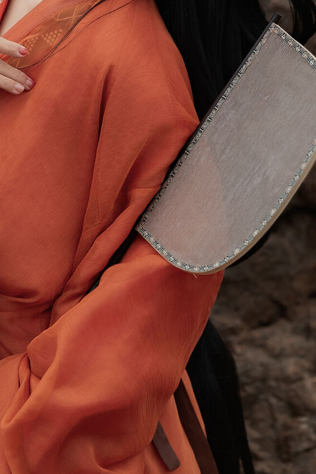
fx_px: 3948
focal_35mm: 300
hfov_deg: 4.6
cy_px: 121
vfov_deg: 6.9
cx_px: 106
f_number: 3.5
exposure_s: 1/320
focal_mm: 163
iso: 200
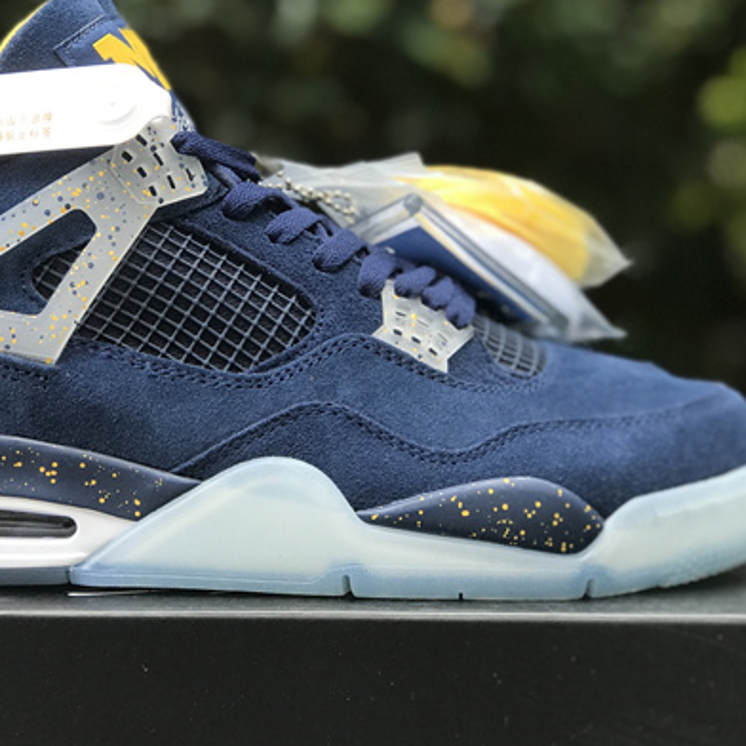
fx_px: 2316
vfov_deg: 18.2
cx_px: 253
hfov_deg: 18.2
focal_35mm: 95
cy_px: 241
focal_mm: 6.6
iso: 25
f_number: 2.8
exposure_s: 1/50
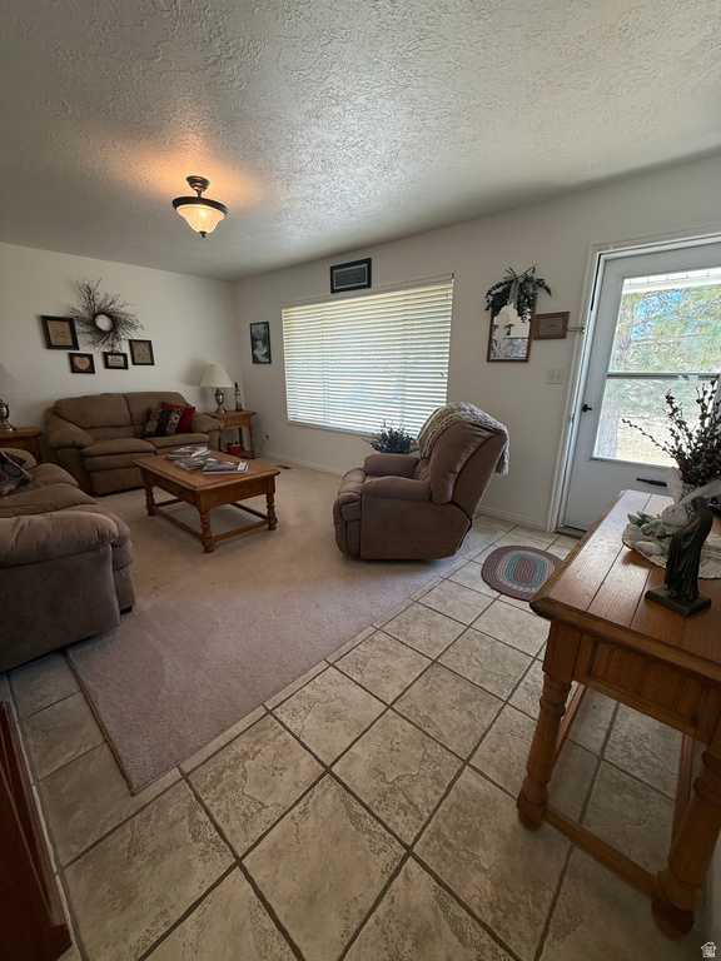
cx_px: 360
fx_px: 389
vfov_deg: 102.1
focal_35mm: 14
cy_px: 480
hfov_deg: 85.7
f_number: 2.2
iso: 125
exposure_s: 1/120
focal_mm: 2.22
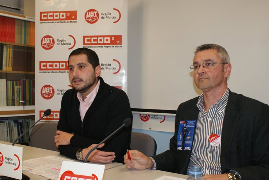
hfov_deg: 46.3
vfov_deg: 32.0
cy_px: 90
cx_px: 134
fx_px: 314
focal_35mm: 42
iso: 400
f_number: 5.6
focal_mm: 28
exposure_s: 1/60
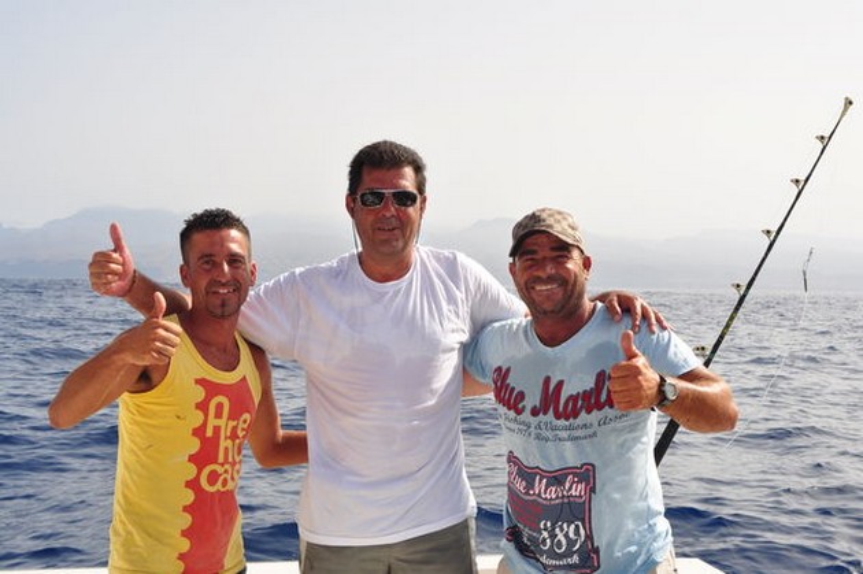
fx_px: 1042
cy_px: 287
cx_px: 432
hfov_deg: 45.0
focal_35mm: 44
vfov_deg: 30.8
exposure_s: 1/250
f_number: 10
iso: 220
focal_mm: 29
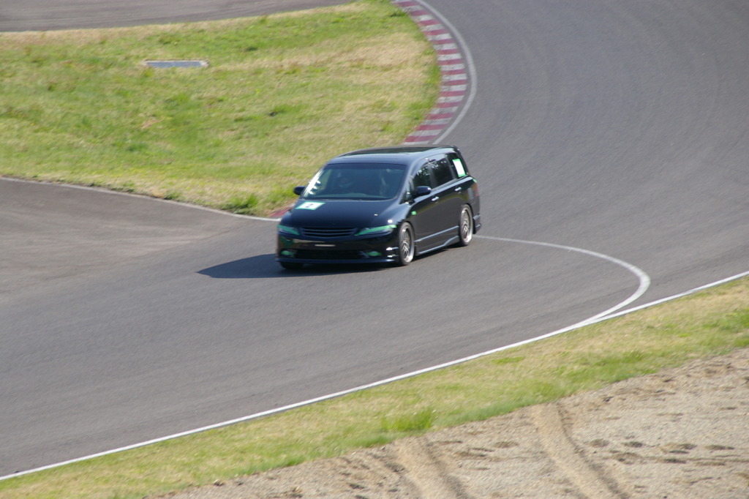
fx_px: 5615
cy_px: 250
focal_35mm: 270
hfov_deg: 7.6
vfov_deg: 5.1
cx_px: 374
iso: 200
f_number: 11
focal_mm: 180
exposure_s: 1/125
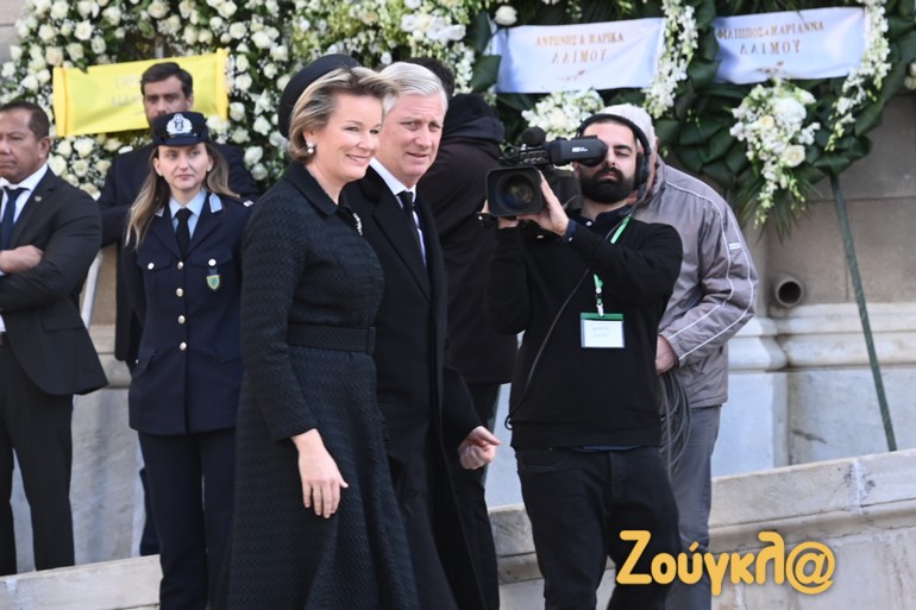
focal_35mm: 120
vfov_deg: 11.4
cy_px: 305
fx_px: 3052
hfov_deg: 17.1
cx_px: 458
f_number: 7.1
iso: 400
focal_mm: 120
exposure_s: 1/200
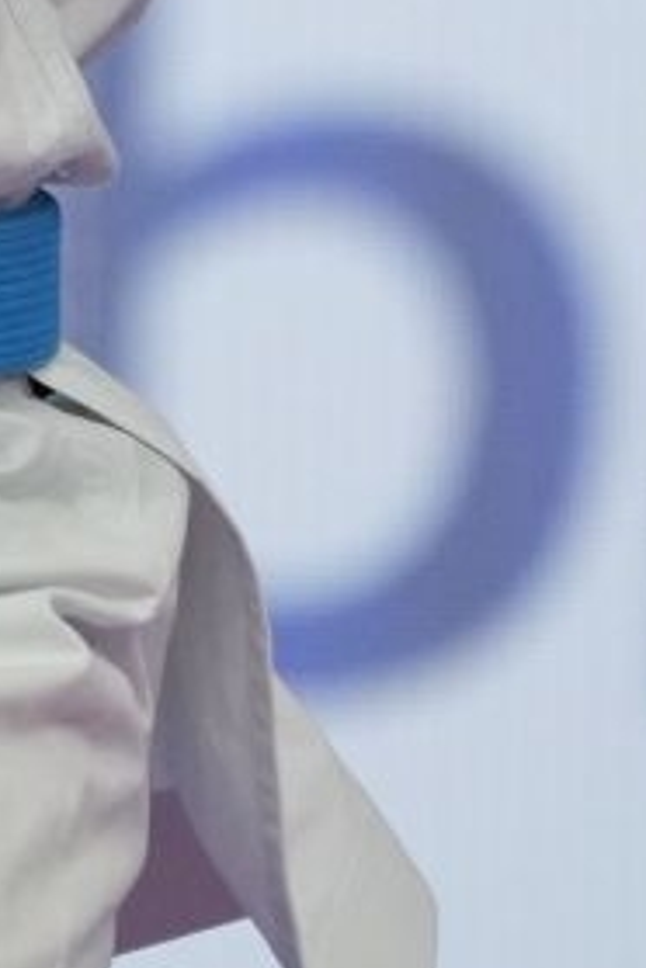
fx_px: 34693
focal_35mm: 1289
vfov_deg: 1.6
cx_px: -528
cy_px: -503
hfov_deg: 1.1
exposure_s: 1/1000
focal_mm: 200
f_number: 2.8
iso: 1600
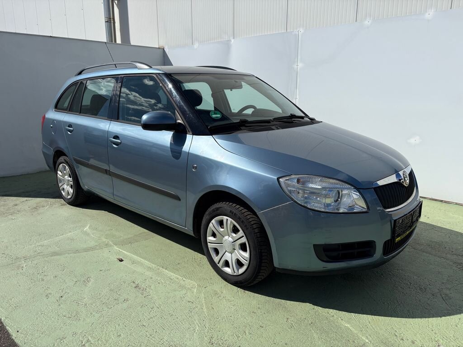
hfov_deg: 67.3
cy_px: 174
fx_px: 348
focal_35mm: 26
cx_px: 232
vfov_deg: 53.1
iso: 50
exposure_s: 1/6993
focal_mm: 5.96
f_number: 1.6
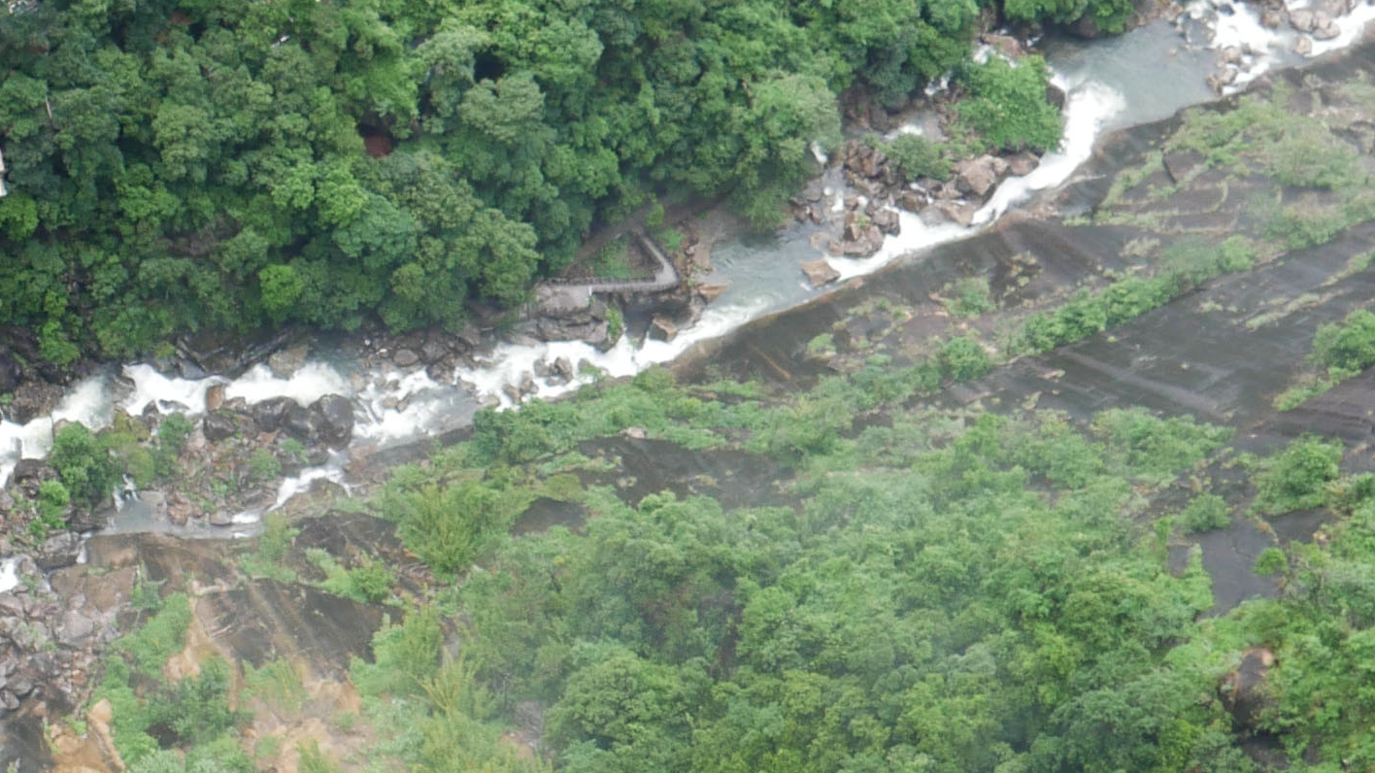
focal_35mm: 99
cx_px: 151
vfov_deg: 12.2
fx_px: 3609
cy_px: 643
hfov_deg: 21.1
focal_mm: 14
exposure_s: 1/200
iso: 200
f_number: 5
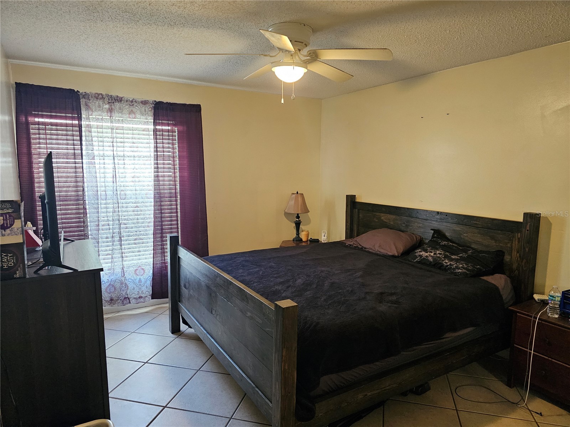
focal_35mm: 23
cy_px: 214
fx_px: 379
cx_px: 285
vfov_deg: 58.9
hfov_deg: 73.9
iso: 1000
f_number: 1.7
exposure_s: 1/120
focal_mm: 6.3
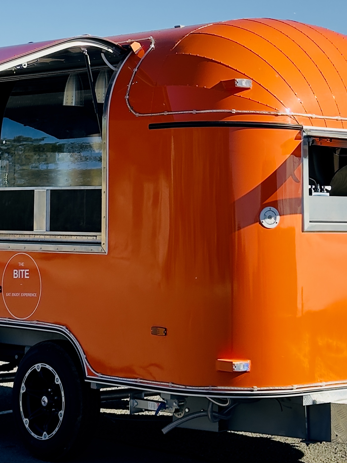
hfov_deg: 14.5
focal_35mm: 102
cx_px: 139
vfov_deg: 18.8
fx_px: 1363
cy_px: 14
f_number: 1.78
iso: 64
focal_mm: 6.76
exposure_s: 1/1923
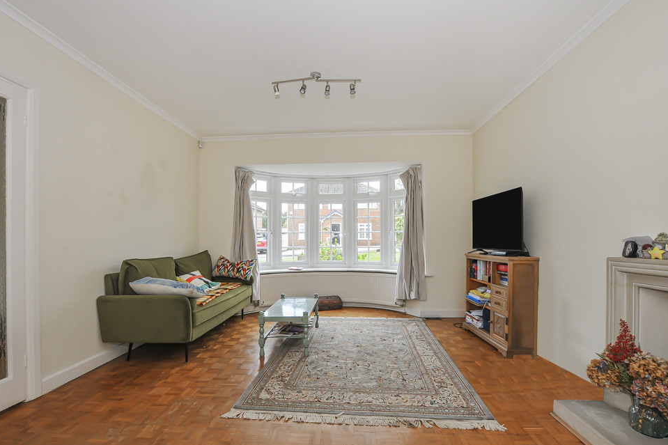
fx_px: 297
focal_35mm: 16
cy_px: 235
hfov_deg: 96.7
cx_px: 330
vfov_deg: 73.7
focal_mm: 10
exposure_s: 1/13
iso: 400
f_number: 13
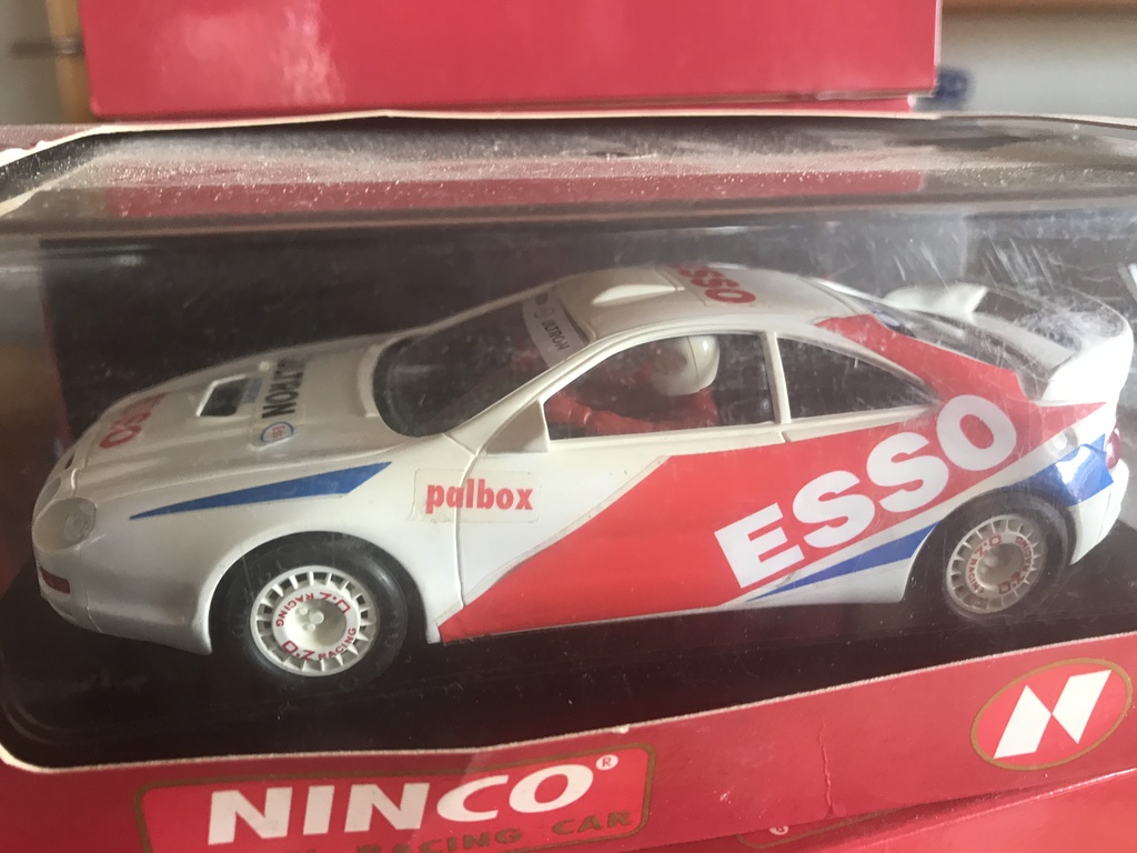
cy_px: 426
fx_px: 920
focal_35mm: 28
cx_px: 568
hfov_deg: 63.4
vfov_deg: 49.7
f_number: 1.8
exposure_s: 1/20
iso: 40
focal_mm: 3.99
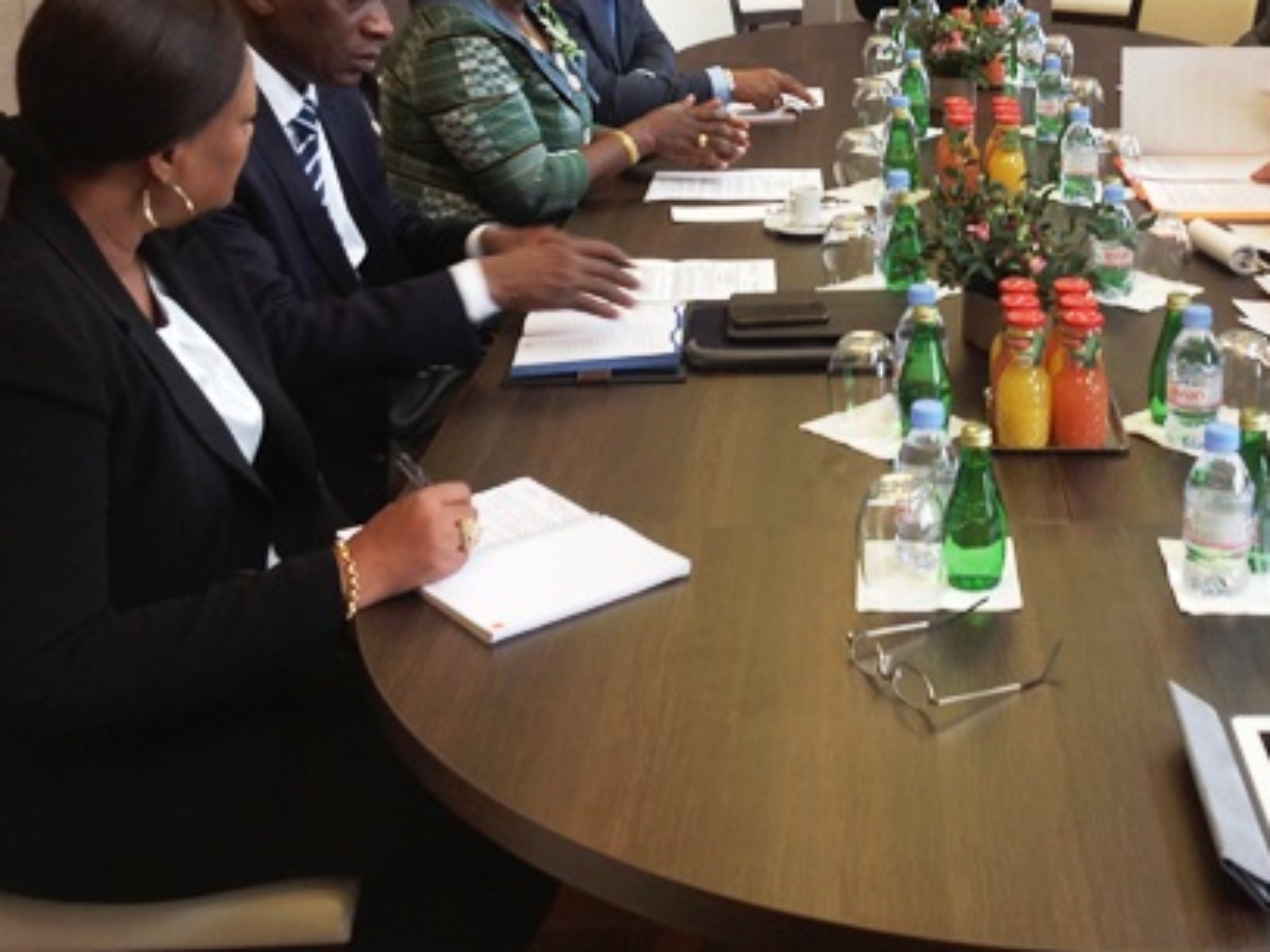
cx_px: 911
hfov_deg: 34.4
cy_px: 284
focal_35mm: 55
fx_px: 2017
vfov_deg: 26.3
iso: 50
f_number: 2.4
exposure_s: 1/24
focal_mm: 4.28
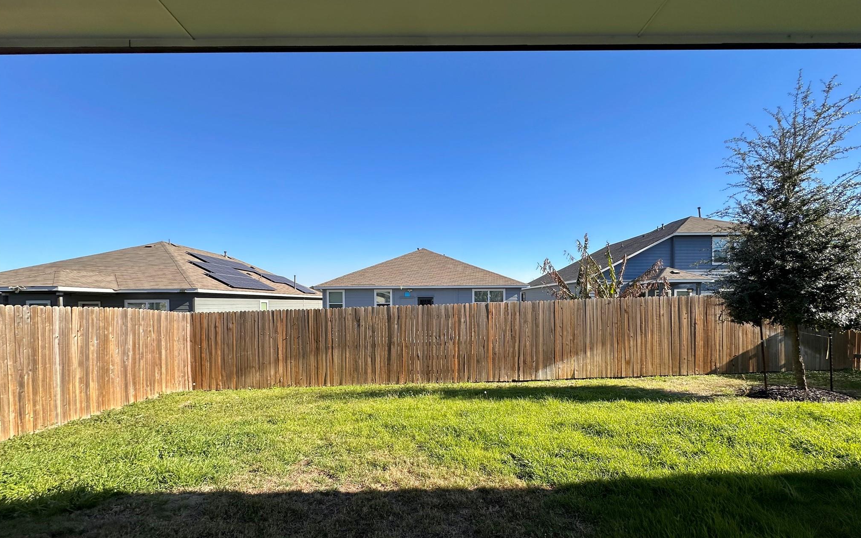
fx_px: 352
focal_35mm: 15
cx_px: 429
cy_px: 309
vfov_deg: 74.3
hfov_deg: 101.5
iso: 40
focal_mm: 2.22
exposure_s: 1/1435
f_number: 2.2
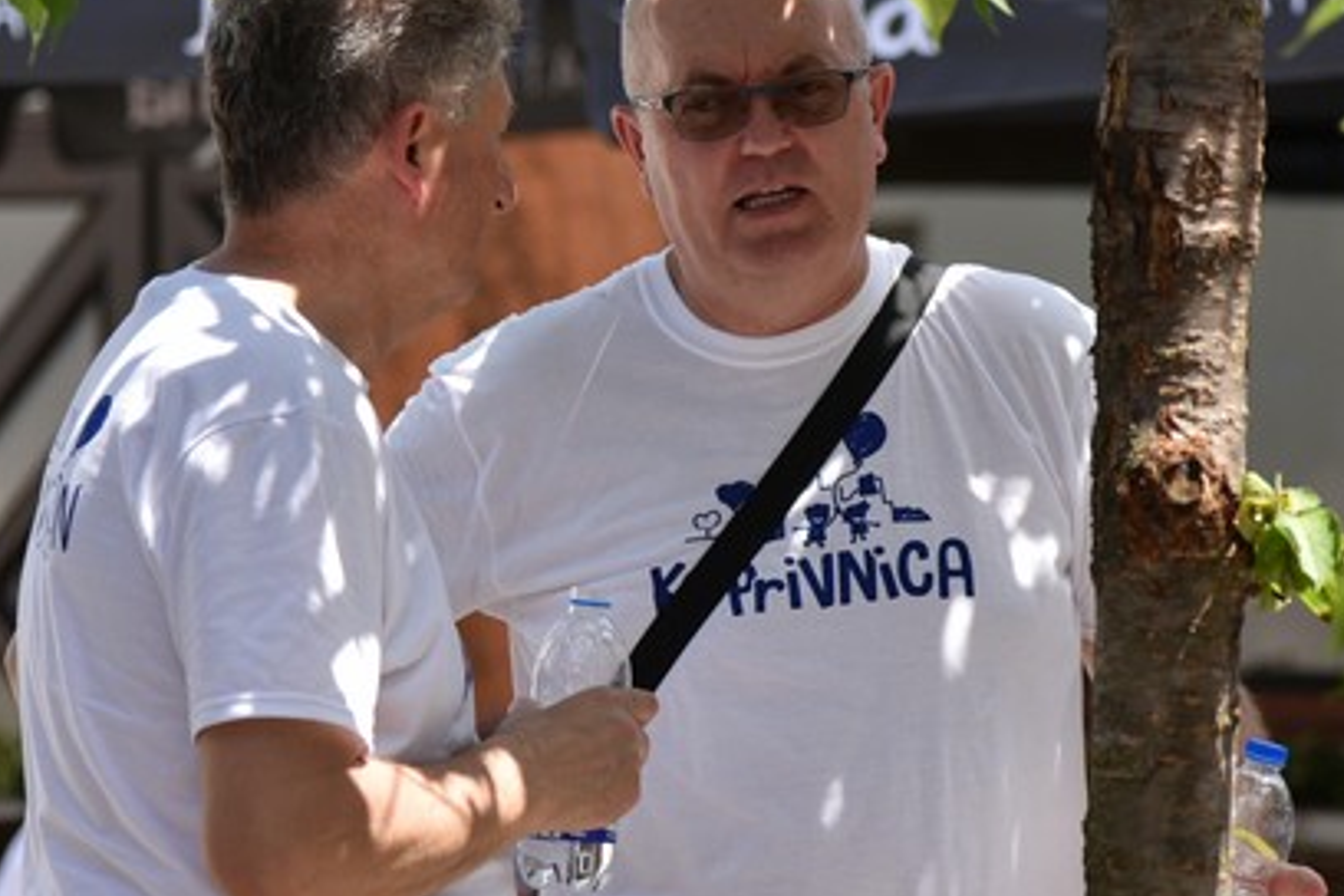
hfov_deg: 9.8
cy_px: 295
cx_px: 718
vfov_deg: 6.5
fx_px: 7877
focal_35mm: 211
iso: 320
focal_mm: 105
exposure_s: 1/2000
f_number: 4
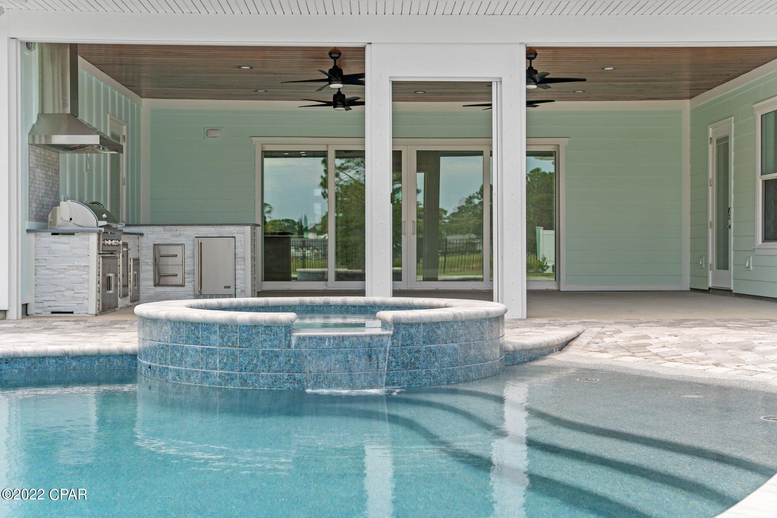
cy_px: 259
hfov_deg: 43.6
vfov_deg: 29.9
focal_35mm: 45
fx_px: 971
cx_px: 388
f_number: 2.8
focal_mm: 30
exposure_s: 1/500
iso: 100
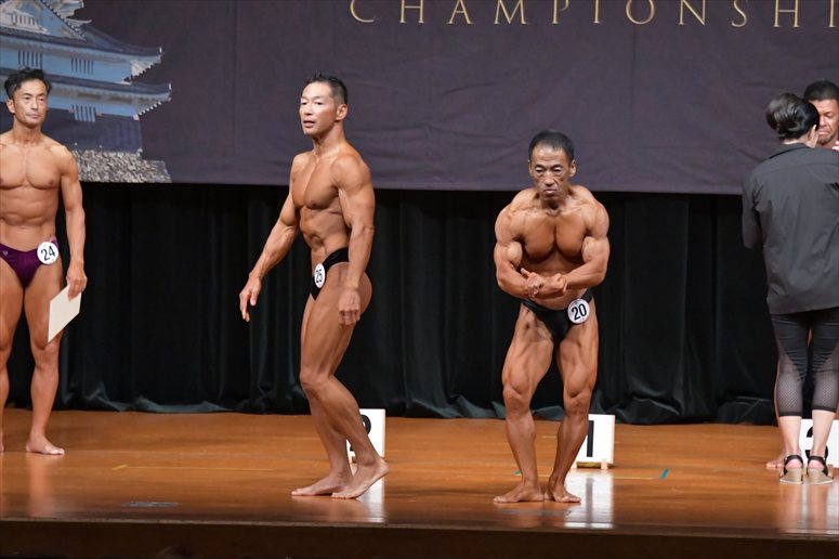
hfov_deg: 9.2
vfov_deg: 6.1
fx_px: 5241
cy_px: 280
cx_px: 420
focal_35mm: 225
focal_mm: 150
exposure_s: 1/400
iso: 6400
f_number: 5.6
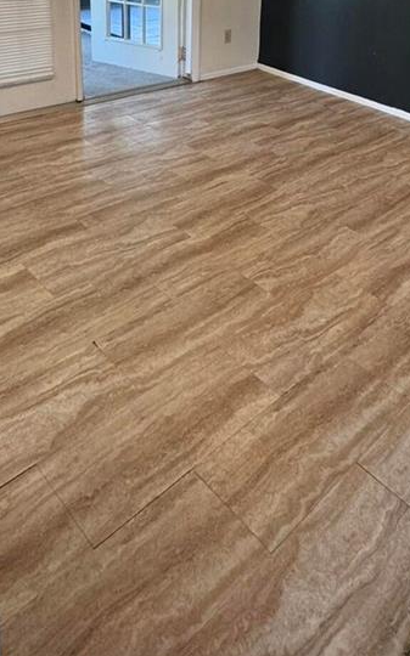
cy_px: 55
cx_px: 331
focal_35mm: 33
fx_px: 591
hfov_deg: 36.9
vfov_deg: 50.9
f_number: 2.2
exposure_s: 1/60
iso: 200
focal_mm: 2.22
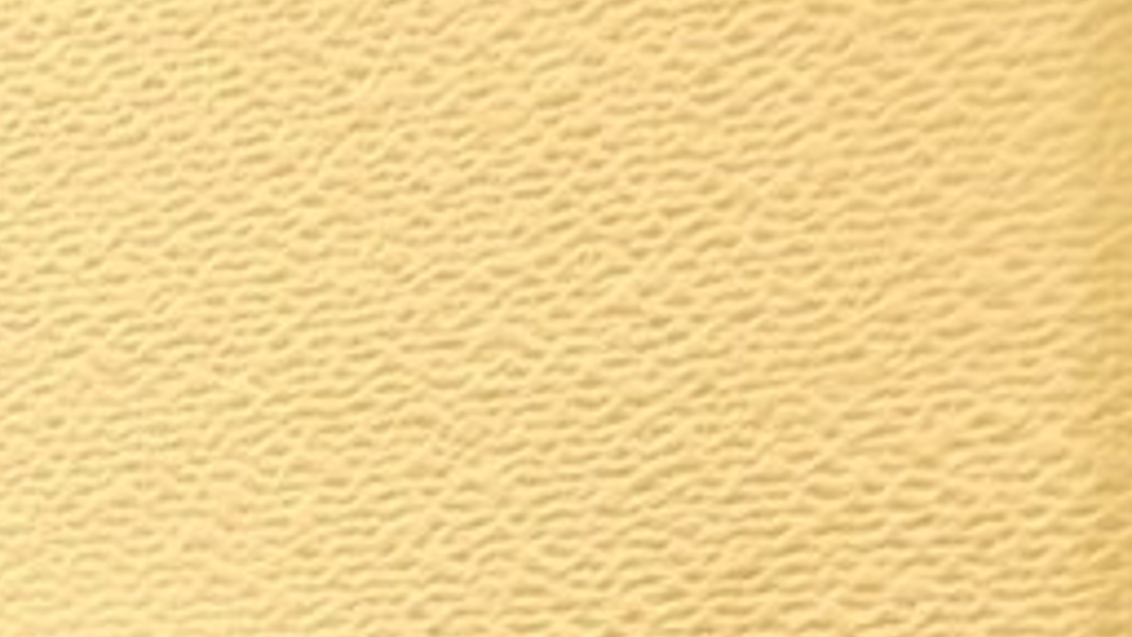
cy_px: 1451
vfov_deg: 14.4
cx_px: -318
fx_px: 1831
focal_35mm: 61
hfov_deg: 28.5
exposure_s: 1/60
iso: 1600
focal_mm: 7
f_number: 4
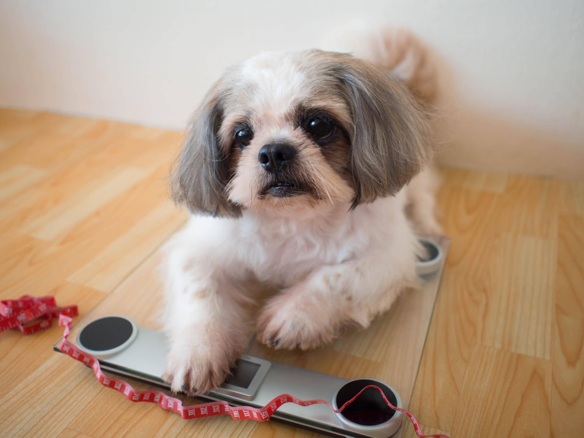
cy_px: 219
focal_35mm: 34
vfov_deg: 41.8
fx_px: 574
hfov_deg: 54.0
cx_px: 292
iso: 200
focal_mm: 17
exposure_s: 1/25
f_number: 1.8
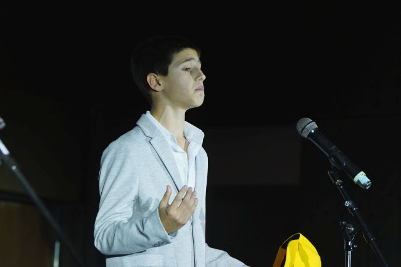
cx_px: 200
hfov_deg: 10.7
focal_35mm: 192
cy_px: 134
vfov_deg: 7.1
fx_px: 2138
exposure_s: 1/250
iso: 320
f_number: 4
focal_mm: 128
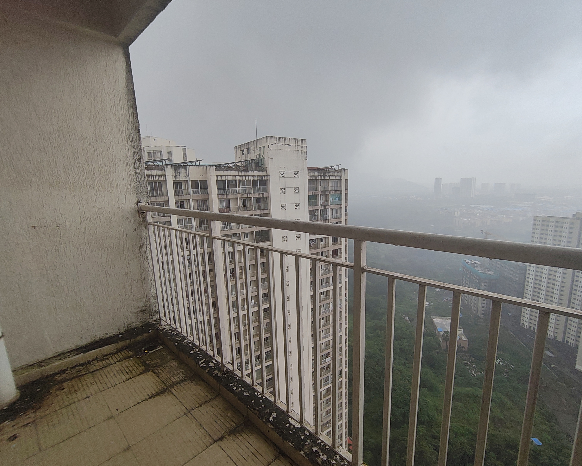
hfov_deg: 92.9
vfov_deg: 80.4
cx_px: 316
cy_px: 236
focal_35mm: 16
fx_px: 276
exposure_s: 1/476
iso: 50
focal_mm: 1.64
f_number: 2.2
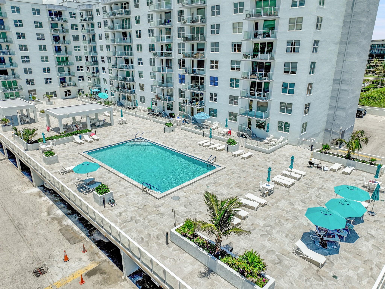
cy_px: 144
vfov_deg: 56.8
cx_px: 192
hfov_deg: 71.6
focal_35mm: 24
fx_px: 267
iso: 100
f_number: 2.8
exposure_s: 1/3200
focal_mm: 12.3
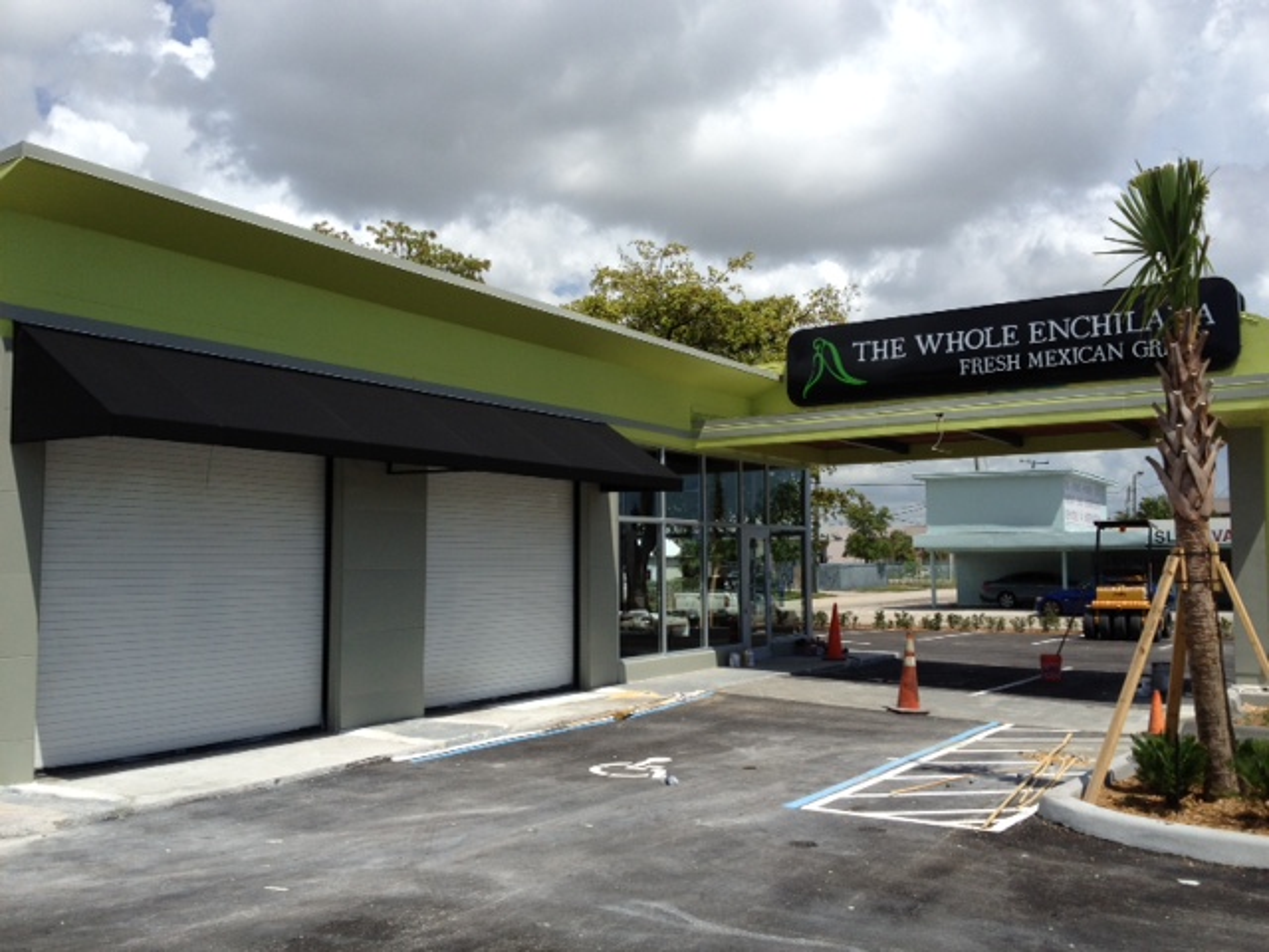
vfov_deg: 40.7
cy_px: 476
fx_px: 1283
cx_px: 634
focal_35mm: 35
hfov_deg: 52.6
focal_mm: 4.28
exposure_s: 1/2404
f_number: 2.4
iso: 64
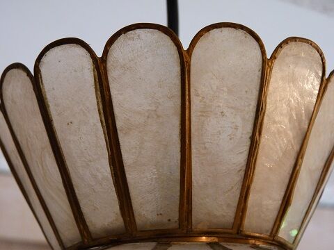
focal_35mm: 81
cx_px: 167
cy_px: 125
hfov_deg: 24.1
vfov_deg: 18.2
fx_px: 782
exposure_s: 1/40
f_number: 3.4
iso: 400
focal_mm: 14.4
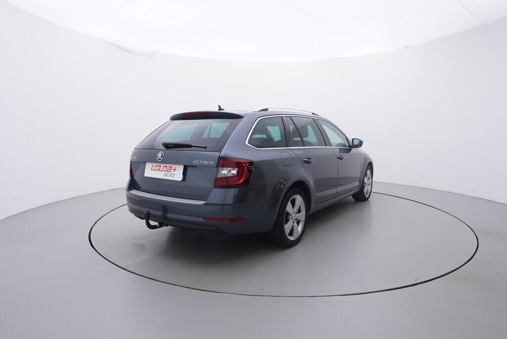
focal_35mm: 22
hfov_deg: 77.3
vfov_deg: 56.2
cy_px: 170
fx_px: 317
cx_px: 254
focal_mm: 15
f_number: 5
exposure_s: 1/80
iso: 200
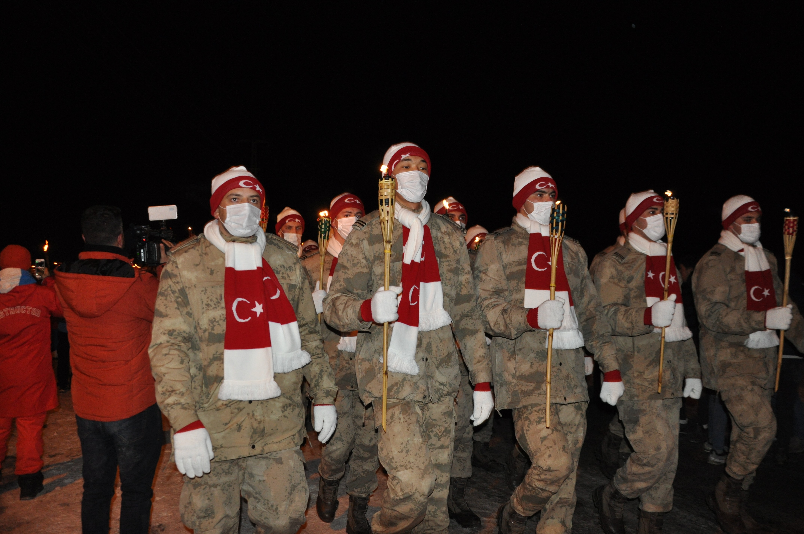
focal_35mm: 27
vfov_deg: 47.8
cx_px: 402
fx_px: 602
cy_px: 267
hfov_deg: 67.4
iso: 800
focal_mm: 18
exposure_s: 1/60
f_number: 3.5
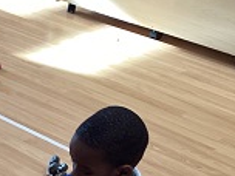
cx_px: -91
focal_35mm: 102
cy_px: 181
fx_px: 692
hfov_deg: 17.7
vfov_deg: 14.3
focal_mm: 3.3
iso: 64
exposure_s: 1/60
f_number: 2.4
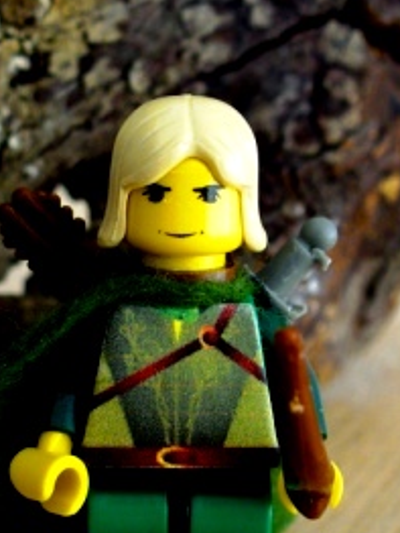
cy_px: 338
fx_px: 1261
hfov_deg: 18.0
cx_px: 156
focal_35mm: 82
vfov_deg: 23.7
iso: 100
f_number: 3
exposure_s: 1/40
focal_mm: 7.9
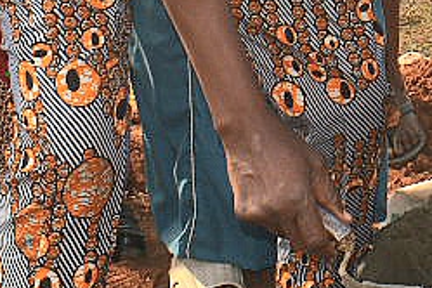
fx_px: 2112
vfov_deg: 7.3
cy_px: -418
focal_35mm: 176
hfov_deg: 11.1
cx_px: 685
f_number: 8
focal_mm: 18
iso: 100
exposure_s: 1/200
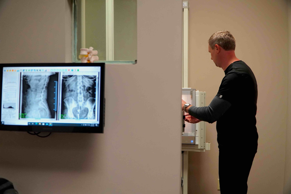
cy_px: 97
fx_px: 339
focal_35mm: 42
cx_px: 146
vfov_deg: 31.9
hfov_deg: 46.4
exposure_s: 1/160
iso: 2000
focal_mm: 28
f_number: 4
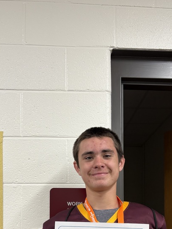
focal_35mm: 49
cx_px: 102
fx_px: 324
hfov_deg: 29.6
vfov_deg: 36.7
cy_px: 201
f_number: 1.6
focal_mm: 5.96
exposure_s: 1/100
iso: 125
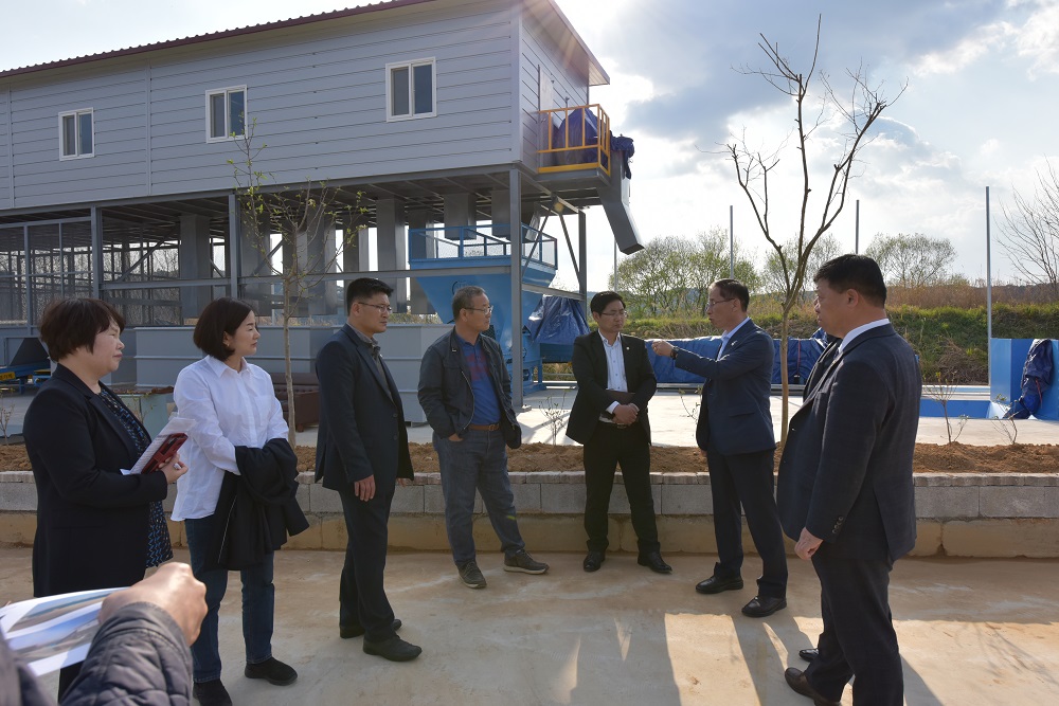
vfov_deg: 53.1
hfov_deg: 73.7
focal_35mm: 24
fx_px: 706
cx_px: 530
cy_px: 353
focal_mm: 24
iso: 500
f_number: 13
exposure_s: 1/640
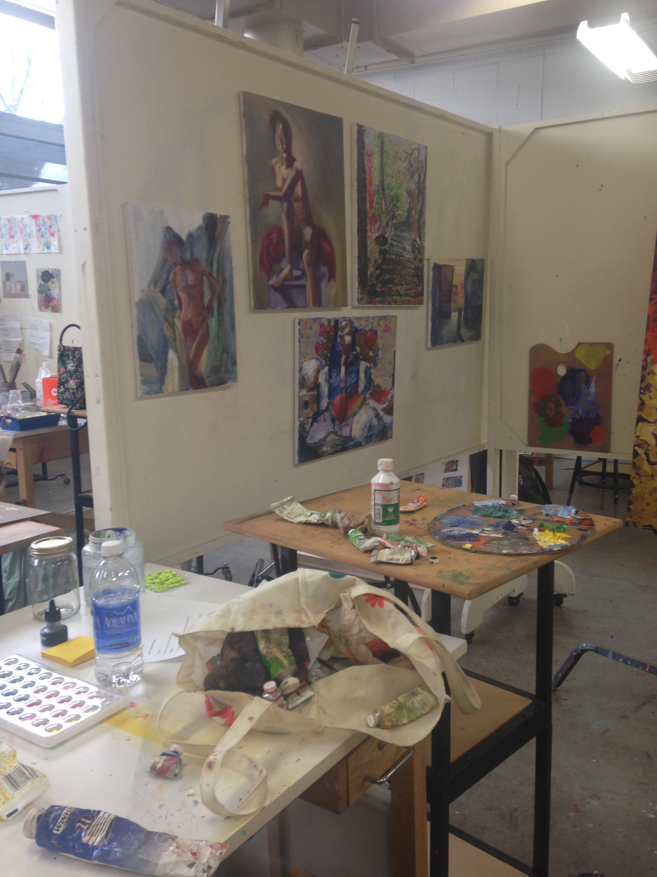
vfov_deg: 55.4
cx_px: 328
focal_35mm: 33
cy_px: 438
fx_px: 835
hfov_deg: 42.9
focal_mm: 4.12
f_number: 2.4
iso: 50
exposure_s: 1/30
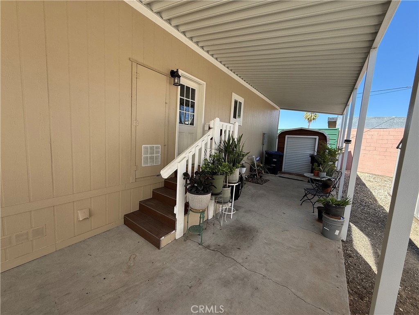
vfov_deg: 85.7
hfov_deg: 102.1
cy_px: 158
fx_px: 169
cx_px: 210
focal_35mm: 14
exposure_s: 1/433
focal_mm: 2.22
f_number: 2.2
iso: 64
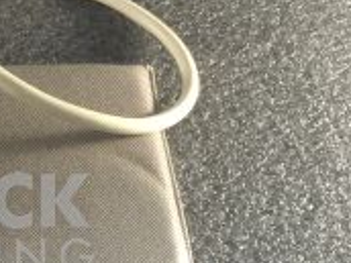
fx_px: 1024
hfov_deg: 18.1
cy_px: 224
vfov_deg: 14.5
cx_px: -110
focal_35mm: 101
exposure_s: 1/15
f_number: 2.2
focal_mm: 4.15
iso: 32
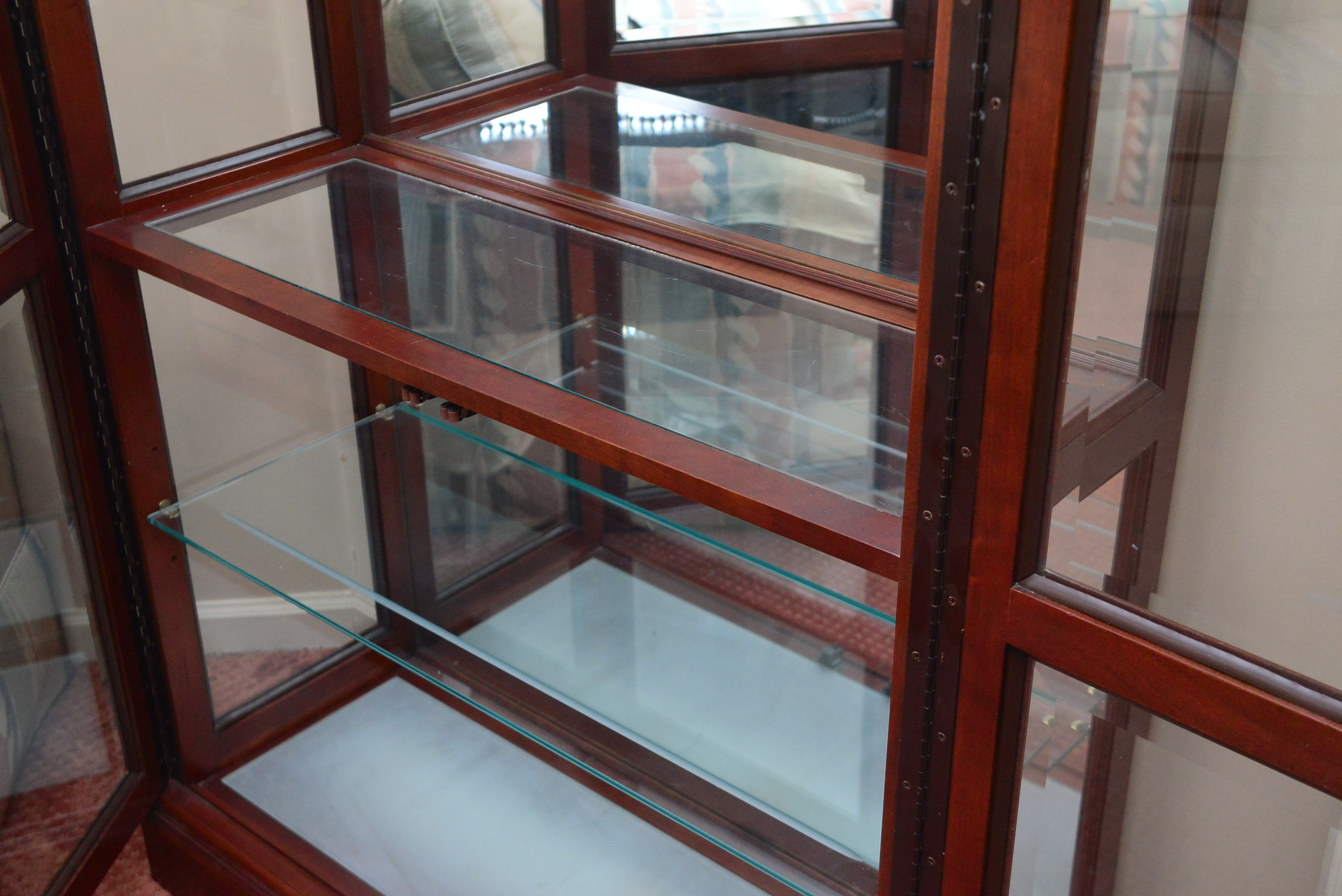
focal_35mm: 46
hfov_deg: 42.7
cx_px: 671
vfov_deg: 29.3
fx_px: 1715
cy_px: 448
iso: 5000
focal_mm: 46
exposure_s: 1/60
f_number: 7.1
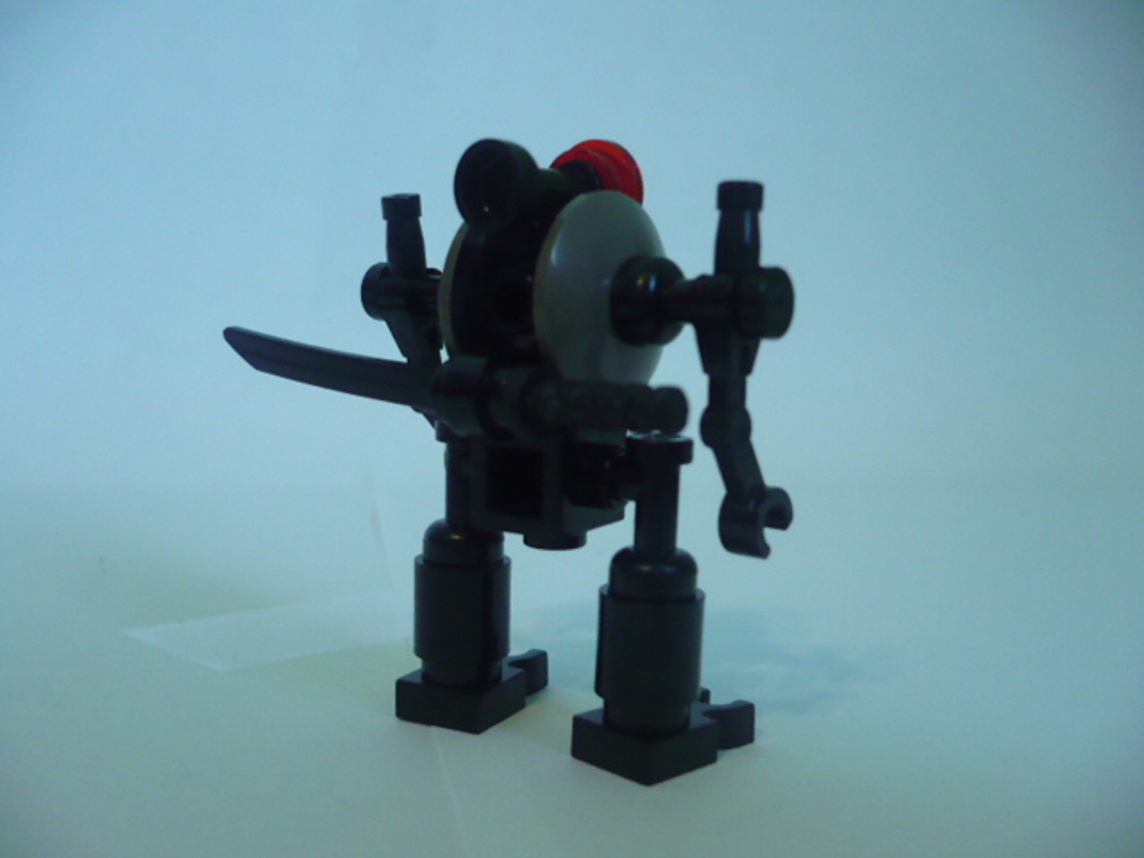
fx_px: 1157
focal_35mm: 35
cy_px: 429
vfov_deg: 40.7
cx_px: 572
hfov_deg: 52.6
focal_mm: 5.8
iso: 200
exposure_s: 1/15
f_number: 2.8
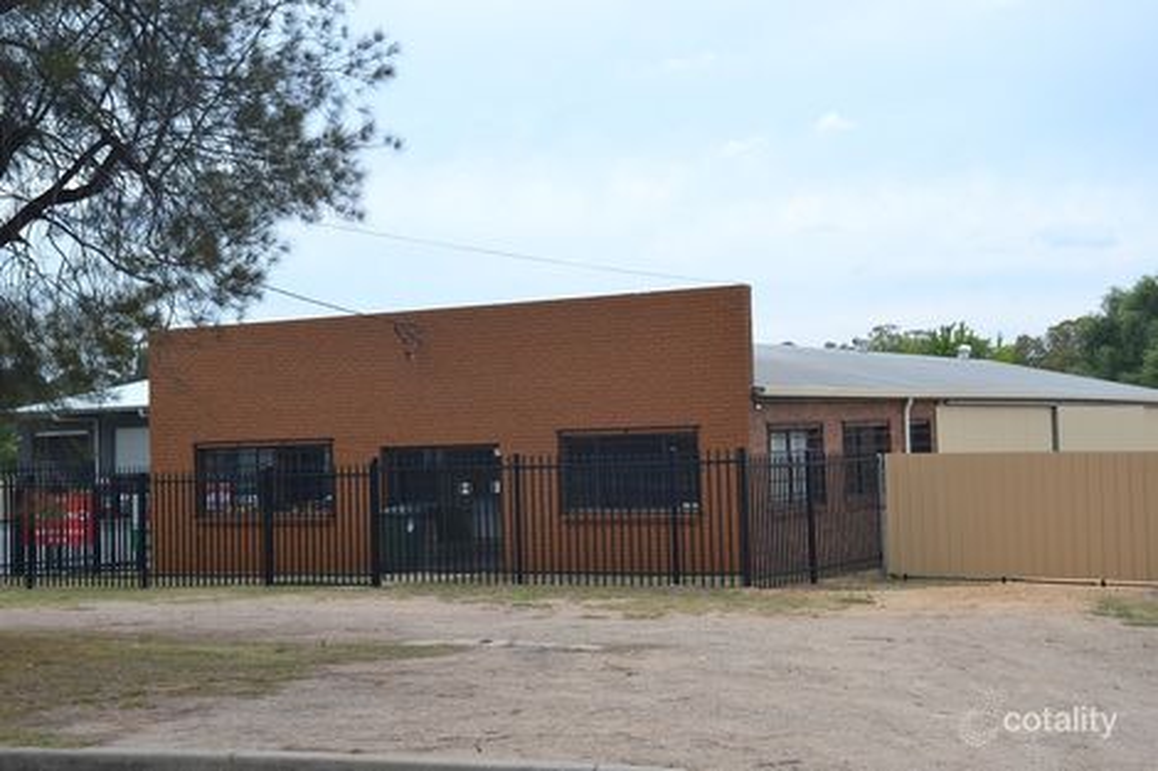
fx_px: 1833
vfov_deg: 23.8
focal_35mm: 57
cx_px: 579
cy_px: 386
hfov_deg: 35.1
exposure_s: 1/250
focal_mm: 38
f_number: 8
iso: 100
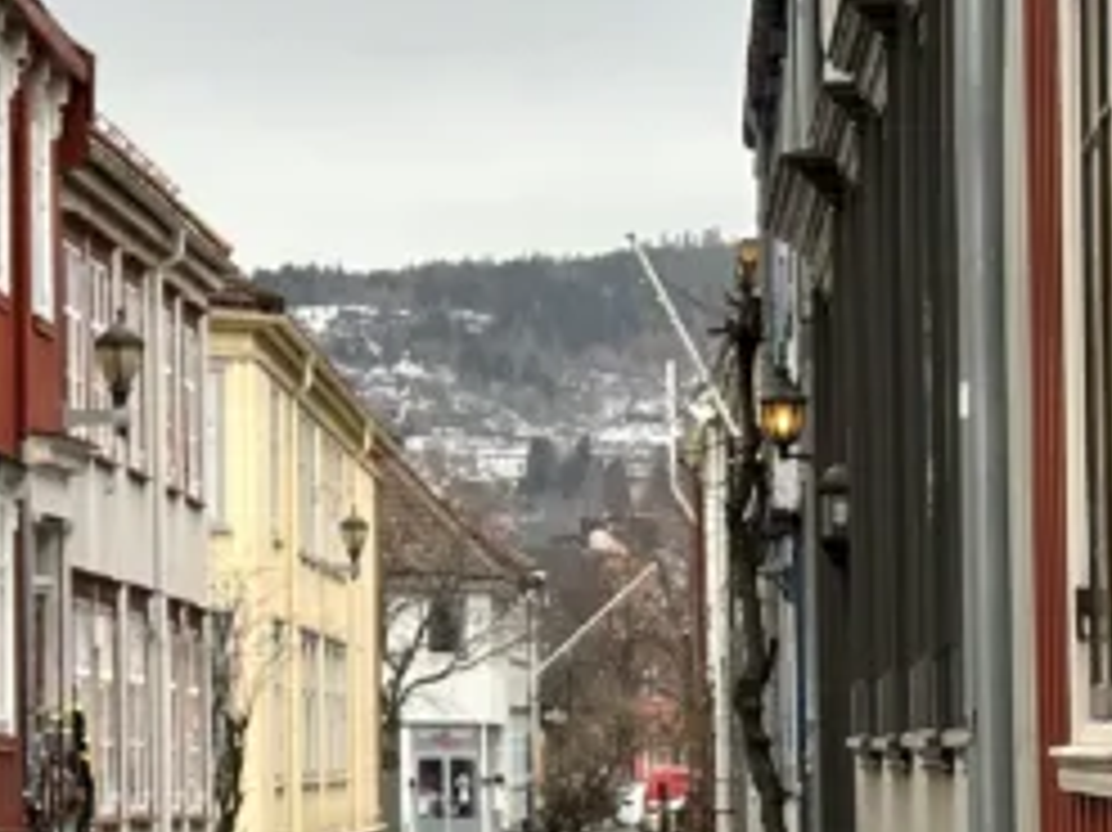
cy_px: 362
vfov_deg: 8.5
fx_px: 5619
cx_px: -563
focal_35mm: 175
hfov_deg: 10.9
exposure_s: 1/100
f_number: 1.78
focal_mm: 6.86
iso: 50
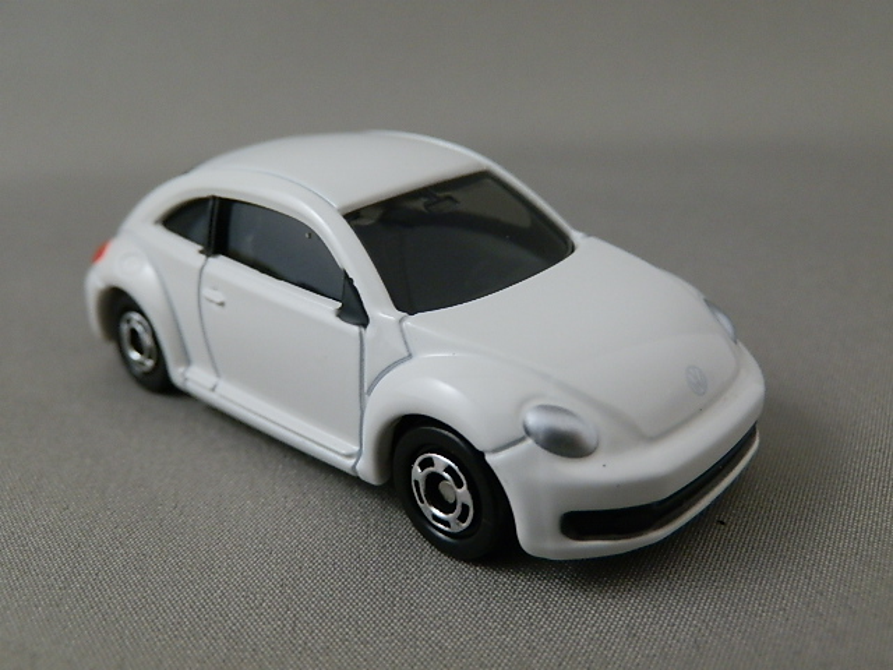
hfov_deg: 54.0
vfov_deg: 41.8
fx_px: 877
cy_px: 335
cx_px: 446
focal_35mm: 34
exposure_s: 1/13
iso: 200
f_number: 3.5
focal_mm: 6.17
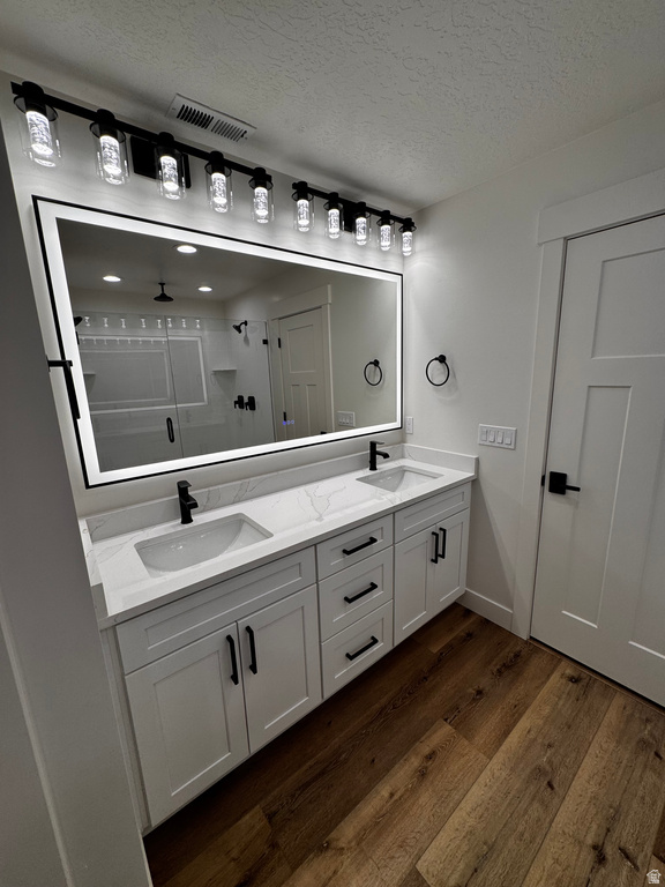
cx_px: 332
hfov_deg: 85.7
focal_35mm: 14
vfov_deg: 102.1
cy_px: 444
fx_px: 359
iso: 40
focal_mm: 2.22
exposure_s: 1/180
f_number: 2.2
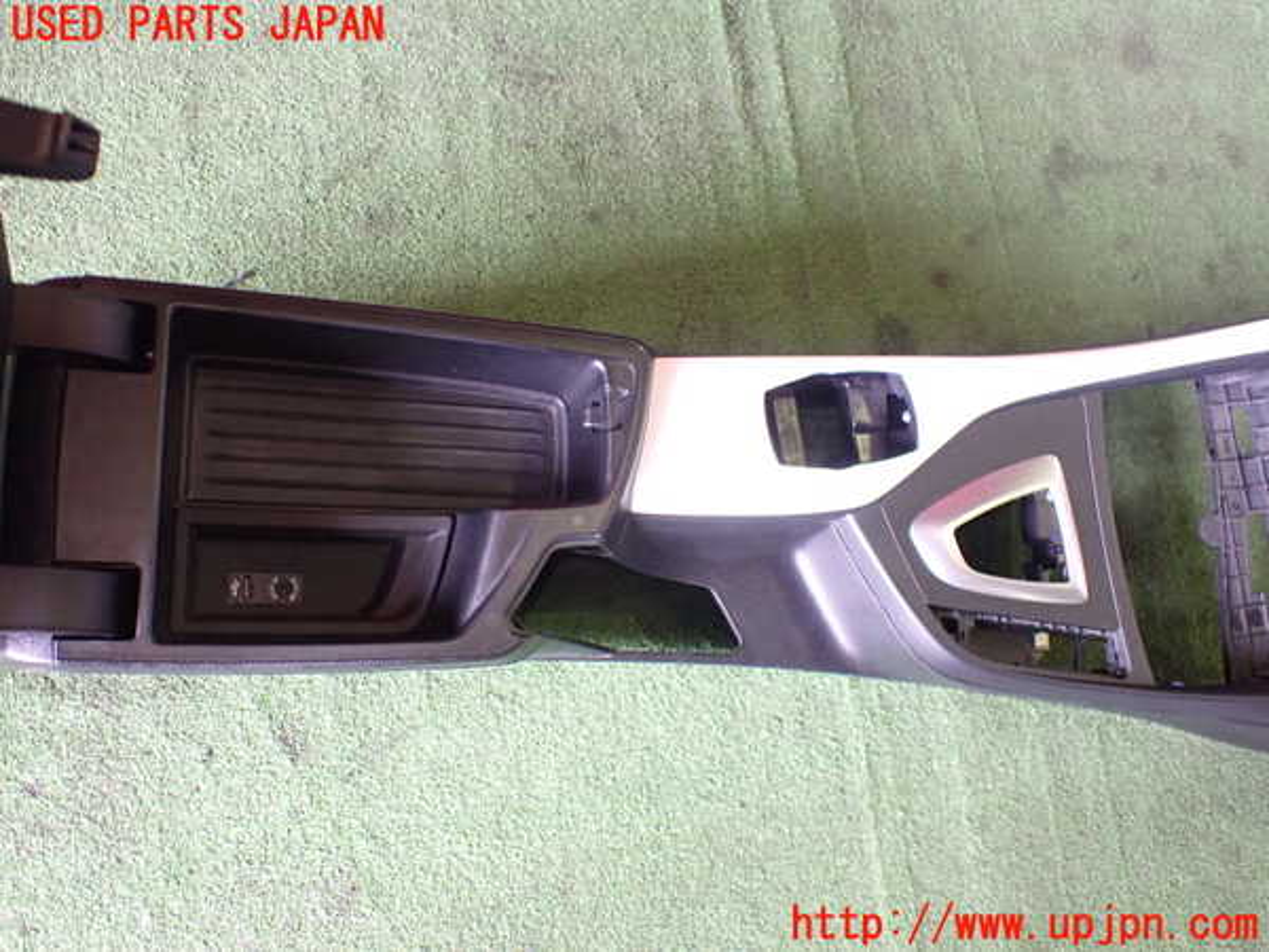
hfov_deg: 60.0
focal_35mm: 30
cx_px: 634
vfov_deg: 46.8
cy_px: 476
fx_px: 1100
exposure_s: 1/60
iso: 800
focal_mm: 5.4
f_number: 2.3
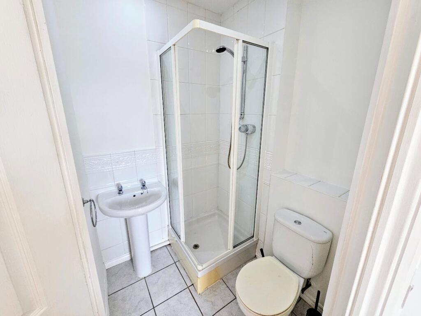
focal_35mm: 13
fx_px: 158
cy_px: 158
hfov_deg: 106.2
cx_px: 210
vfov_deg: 89.9
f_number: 2.2
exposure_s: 1/100
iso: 80
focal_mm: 2.2
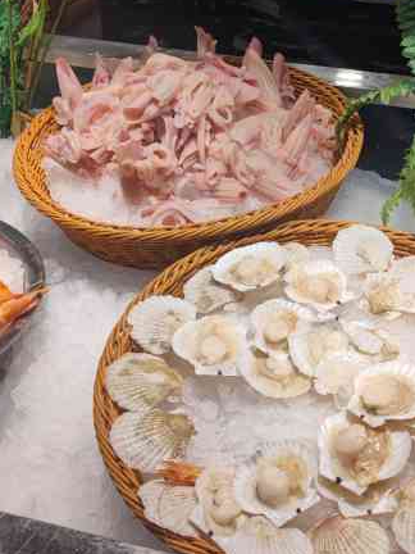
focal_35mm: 54
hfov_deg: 26.8
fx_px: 863
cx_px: 295
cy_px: 234
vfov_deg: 35.5
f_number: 1.85
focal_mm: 6.78
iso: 52
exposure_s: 1/100
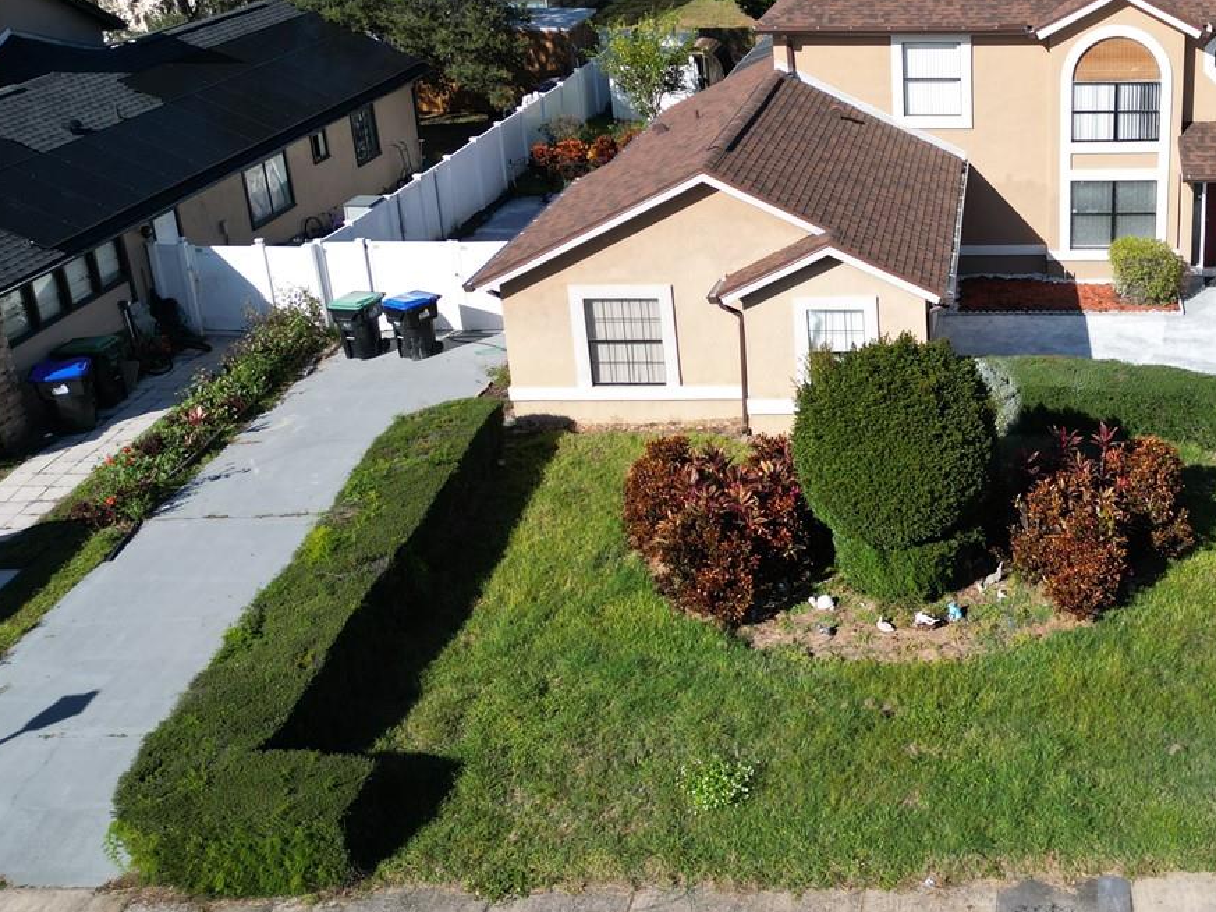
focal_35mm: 44
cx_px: 1031
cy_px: 348
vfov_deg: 32.7
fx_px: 1546
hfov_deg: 40.5
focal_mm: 6.72
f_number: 1.7
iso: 130
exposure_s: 1/3200
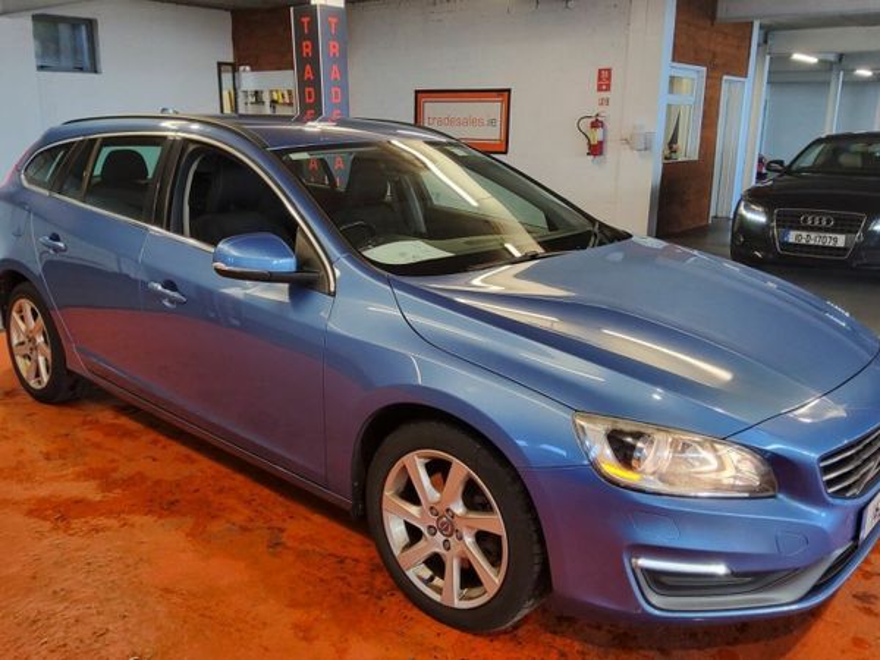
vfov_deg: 53.1
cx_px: 440
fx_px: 661
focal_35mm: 26
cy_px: 330
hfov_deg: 67.3
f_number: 2
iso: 160
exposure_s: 1/50
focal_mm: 3.08
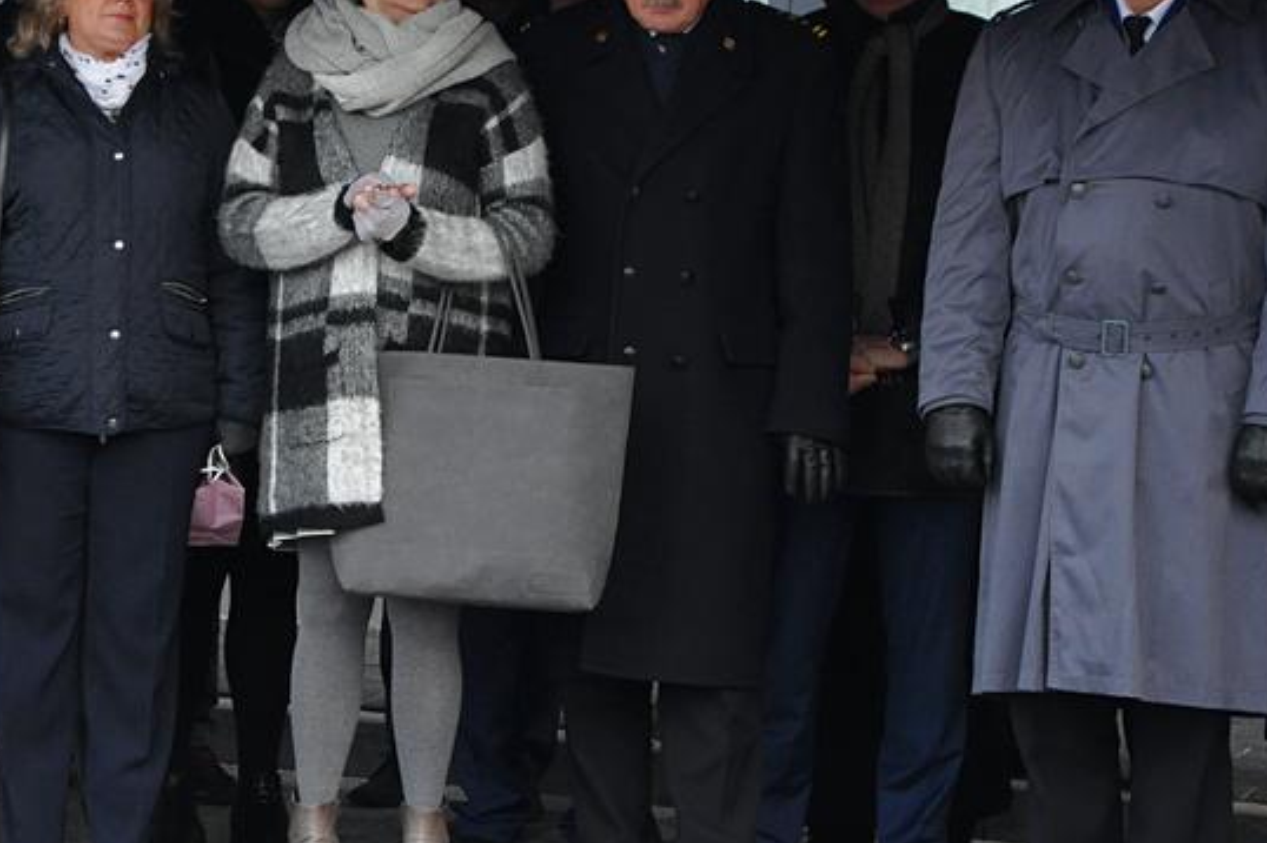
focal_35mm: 178
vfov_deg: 7.7
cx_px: 363
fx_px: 6253
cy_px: 340
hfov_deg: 11.5
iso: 1600
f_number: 8
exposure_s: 1/160
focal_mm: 75
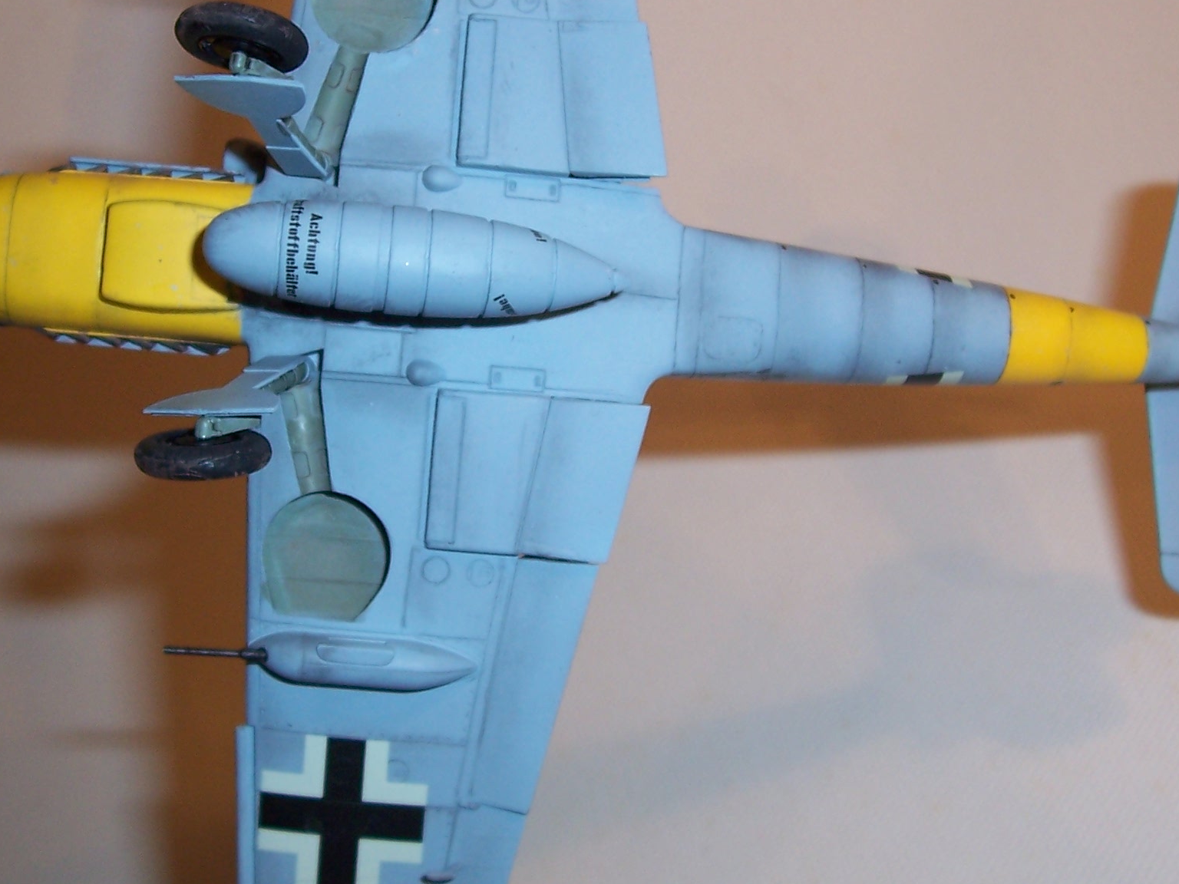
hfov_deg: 37.4
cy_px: 297
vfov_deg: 28.4
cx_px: 494
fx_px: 1737
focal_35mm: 51
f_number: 2.7
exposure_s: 1/60
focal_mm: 5.6
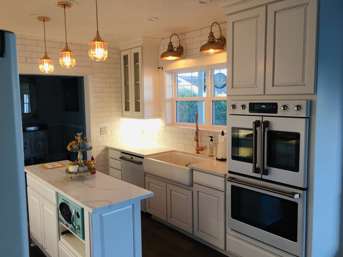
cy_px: 128
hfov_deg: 61.7
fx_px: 287
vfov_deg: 48.2
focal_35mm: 29
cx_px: 172
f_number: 2.2
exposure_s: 1/30
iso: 40
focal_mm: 4.15
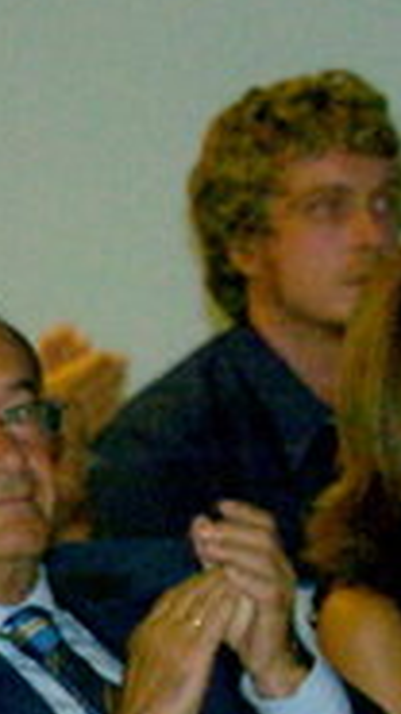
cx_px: -783
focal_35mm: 493
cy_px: 720
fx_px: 9323
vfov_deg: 4.4
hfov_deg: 2.4
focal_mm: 80
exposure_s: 1/50
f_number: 2.8
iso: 800
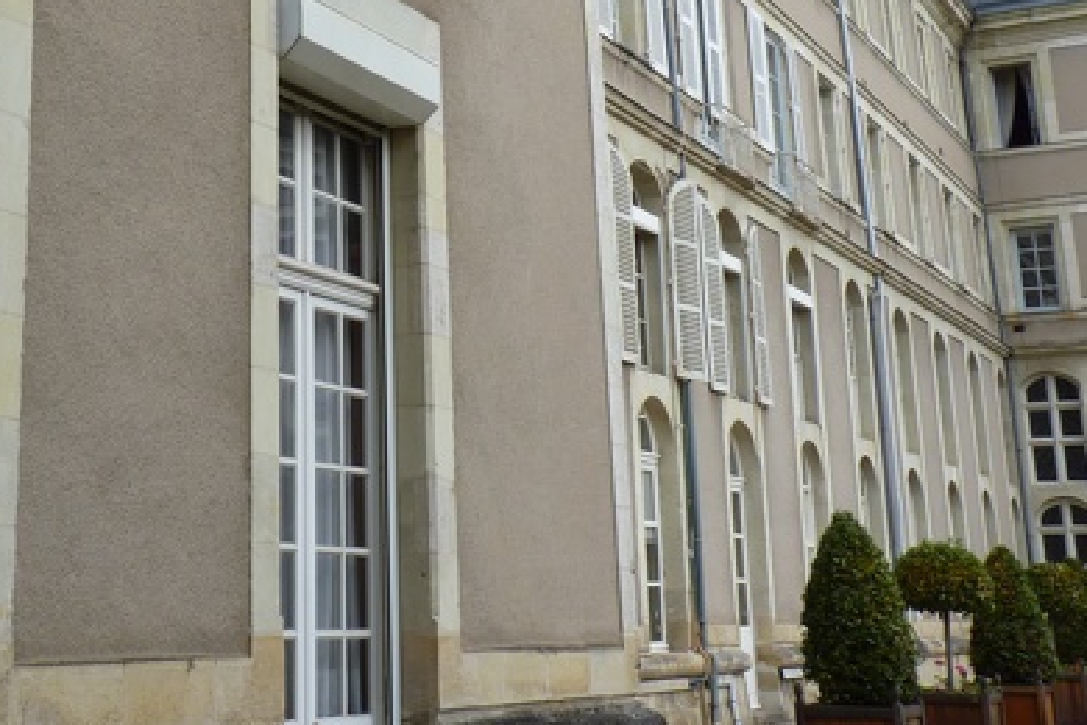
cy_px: 47
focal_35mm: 57
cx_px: 173
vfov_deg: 23.1
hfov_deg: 33.7
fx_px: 1721
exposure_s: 1/200
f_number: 4.5
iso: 80
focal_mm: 4.8
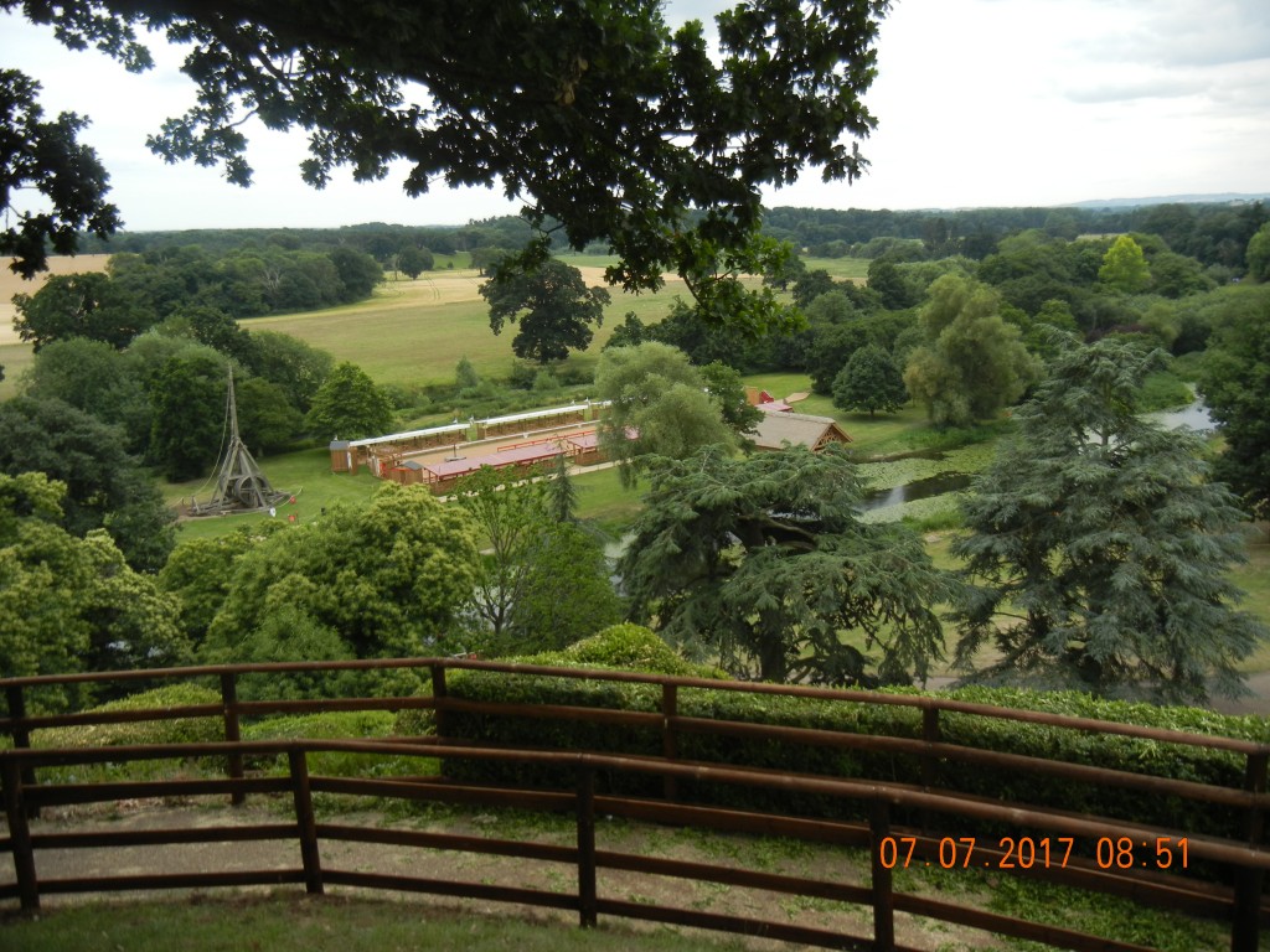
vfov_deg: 46.8
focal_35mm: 30
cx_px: 635
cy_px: 476
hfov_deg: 60.0
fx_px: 1101
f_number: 3.5
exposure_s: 1/664
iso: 160
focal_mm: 5.4
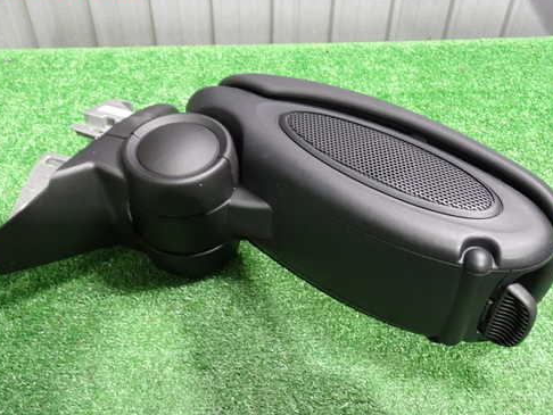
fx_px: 591
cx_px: 272
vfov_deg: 38.7
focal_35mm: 37
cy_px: 225
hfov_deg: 50.1
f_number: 2.3
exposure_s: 1/20
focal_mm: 5.4
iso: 800
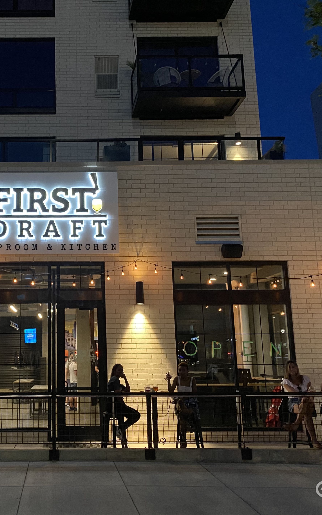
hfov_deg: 33.3
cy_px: 256
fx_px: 519
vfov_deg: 52.7
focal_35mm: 37
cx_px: 59
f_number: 1.8
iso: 800
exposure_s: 1/30
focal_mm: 4.25
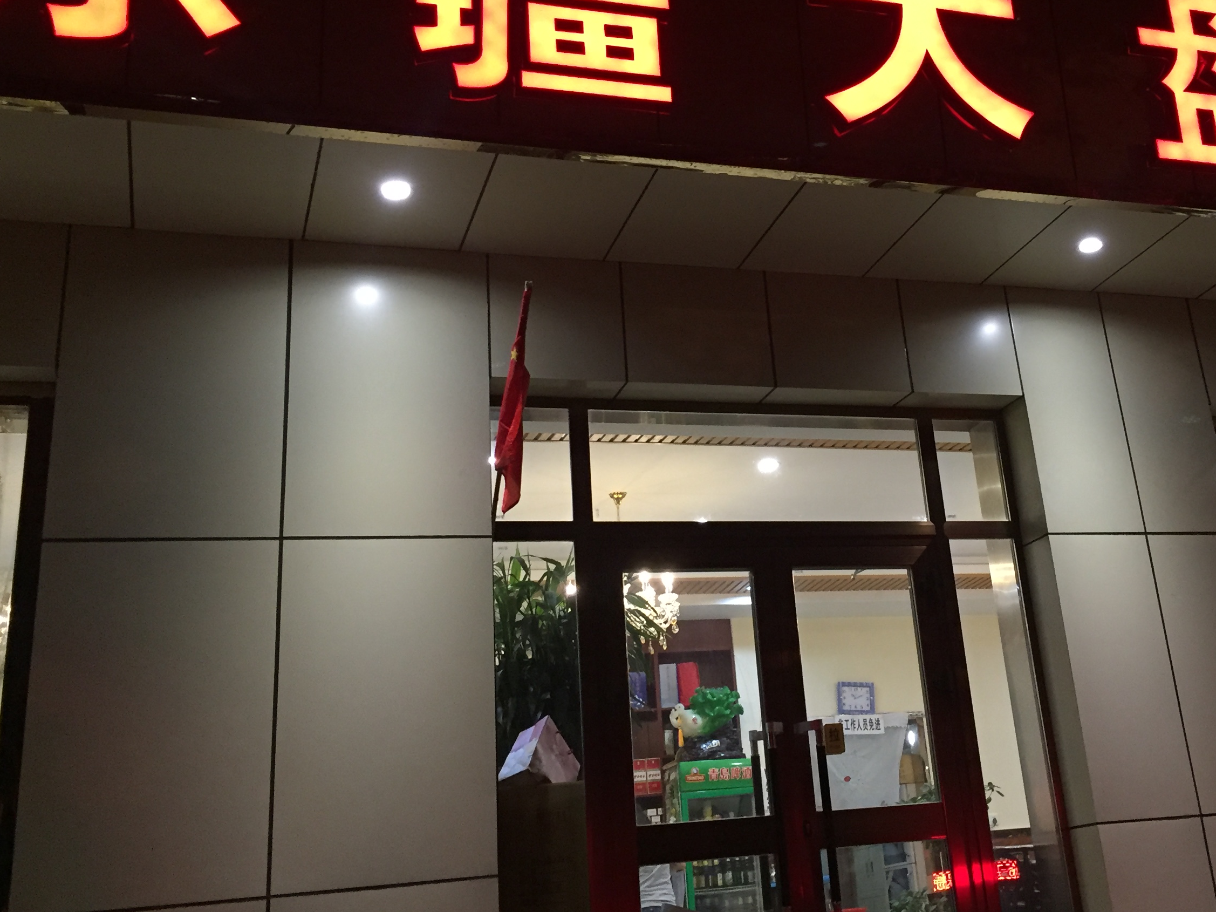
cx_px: 800
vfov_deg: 34.1
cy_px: 321
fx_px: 1475
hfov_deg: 44.2
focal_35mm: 42
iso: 250
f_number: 2.2
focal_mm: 4.15
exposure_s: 1/33
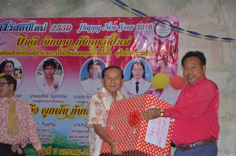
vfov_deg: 17.1
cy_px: 85
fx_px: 521
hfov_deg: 25.5
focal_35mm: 80
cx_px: 138
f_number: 2.8
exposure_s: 1/160
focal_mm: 45
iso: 250
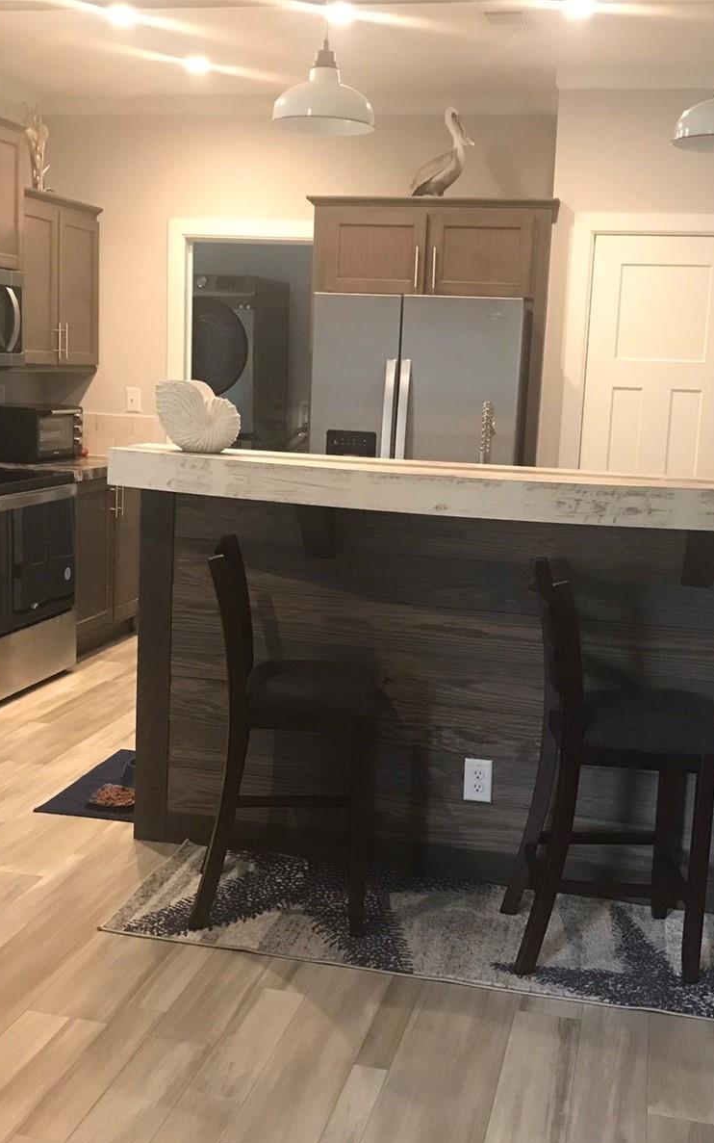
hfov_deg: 32.0
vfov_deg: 49.3
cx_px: 374
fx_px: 1245
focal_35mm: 40
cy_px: 577
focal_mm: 3.99
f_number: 1.8
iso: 64
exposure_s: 1/15
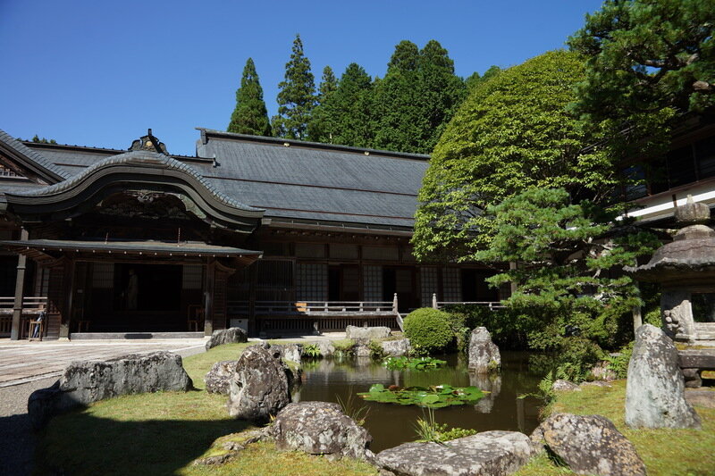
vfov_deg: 53.1
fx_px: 477
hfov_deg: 73.8
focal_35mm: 24
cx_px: 358
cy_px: 238
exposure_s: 1/250
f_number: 6.3
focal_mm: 24
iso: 100
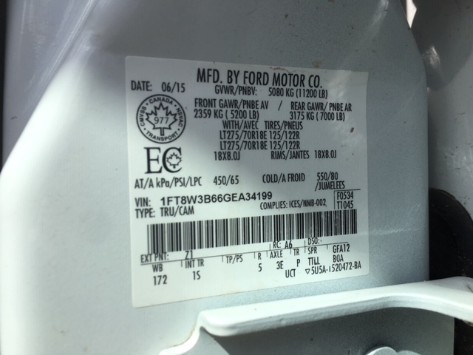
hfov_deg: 61.7
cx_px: 236
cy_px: 178
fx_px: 396
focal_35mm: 29
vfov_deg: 48.2
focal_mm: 4.15
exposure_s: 1/1099
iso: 25
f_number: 2.2
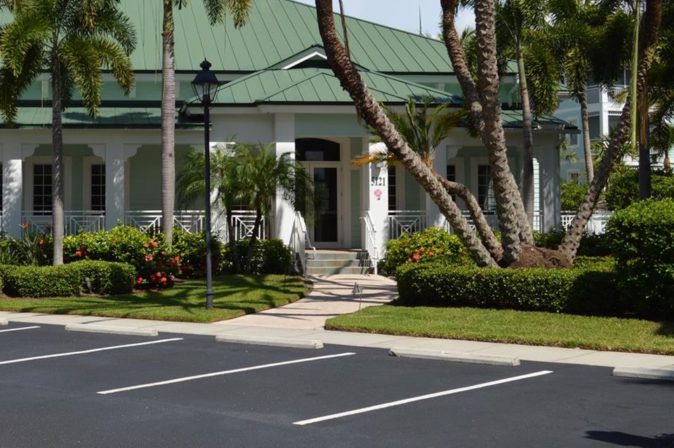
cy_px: 175
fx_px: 1122
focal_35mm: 60
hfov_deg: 32.9
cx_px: 181
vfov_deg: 22.5
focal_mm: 24
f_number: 9
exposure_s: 1/320
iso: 100
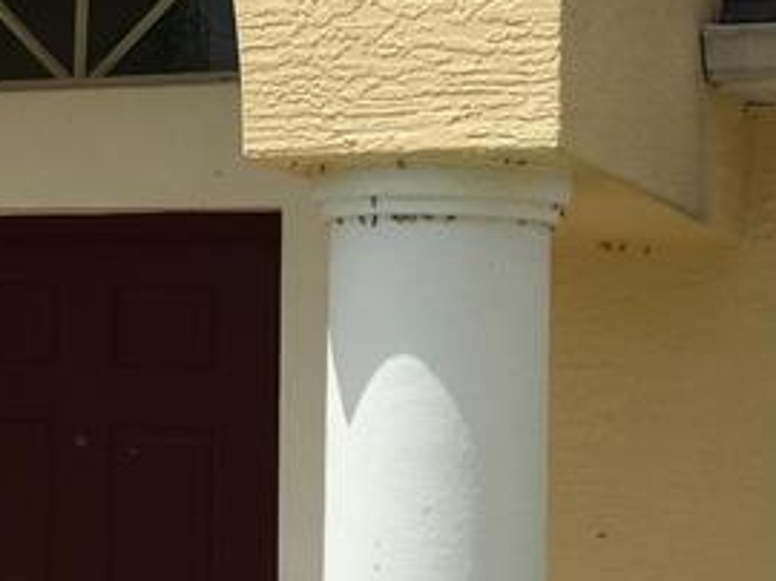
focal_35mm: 110
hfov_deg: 15.6
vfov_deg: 13.4
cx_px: -572
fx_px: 2464
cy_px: 216
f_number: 2.2
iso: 25
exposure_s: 1/2331
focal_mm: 4.15
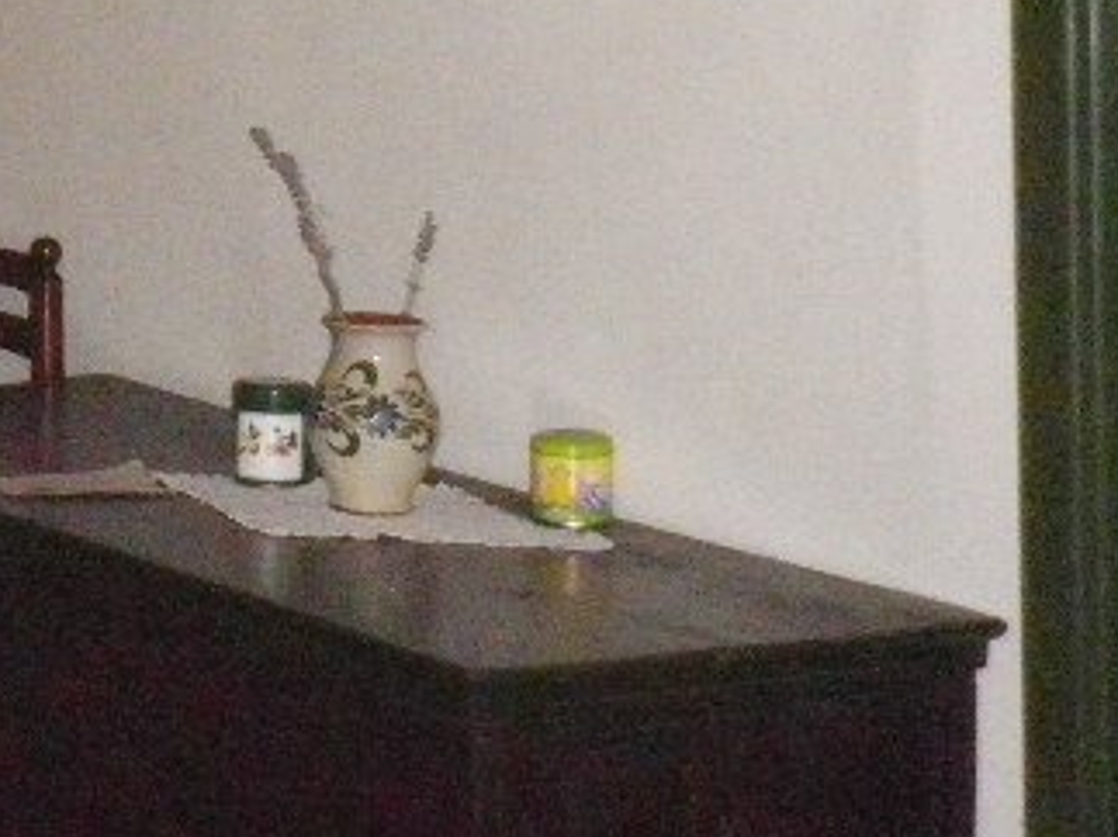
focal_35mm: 111
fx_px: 3584
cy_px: -73
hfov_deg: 16.6
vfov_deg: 13.1
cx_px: -395
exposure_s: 1/60
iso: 640
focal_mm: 6.2
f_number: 3.8
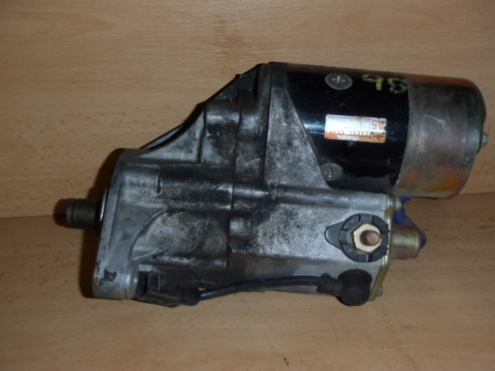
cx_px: 248
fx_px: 543
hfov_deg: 49.0
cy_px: 186
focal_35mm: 38
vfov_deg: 37.7
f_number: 4.6
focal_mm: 6.83
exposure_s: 1/40
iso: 100
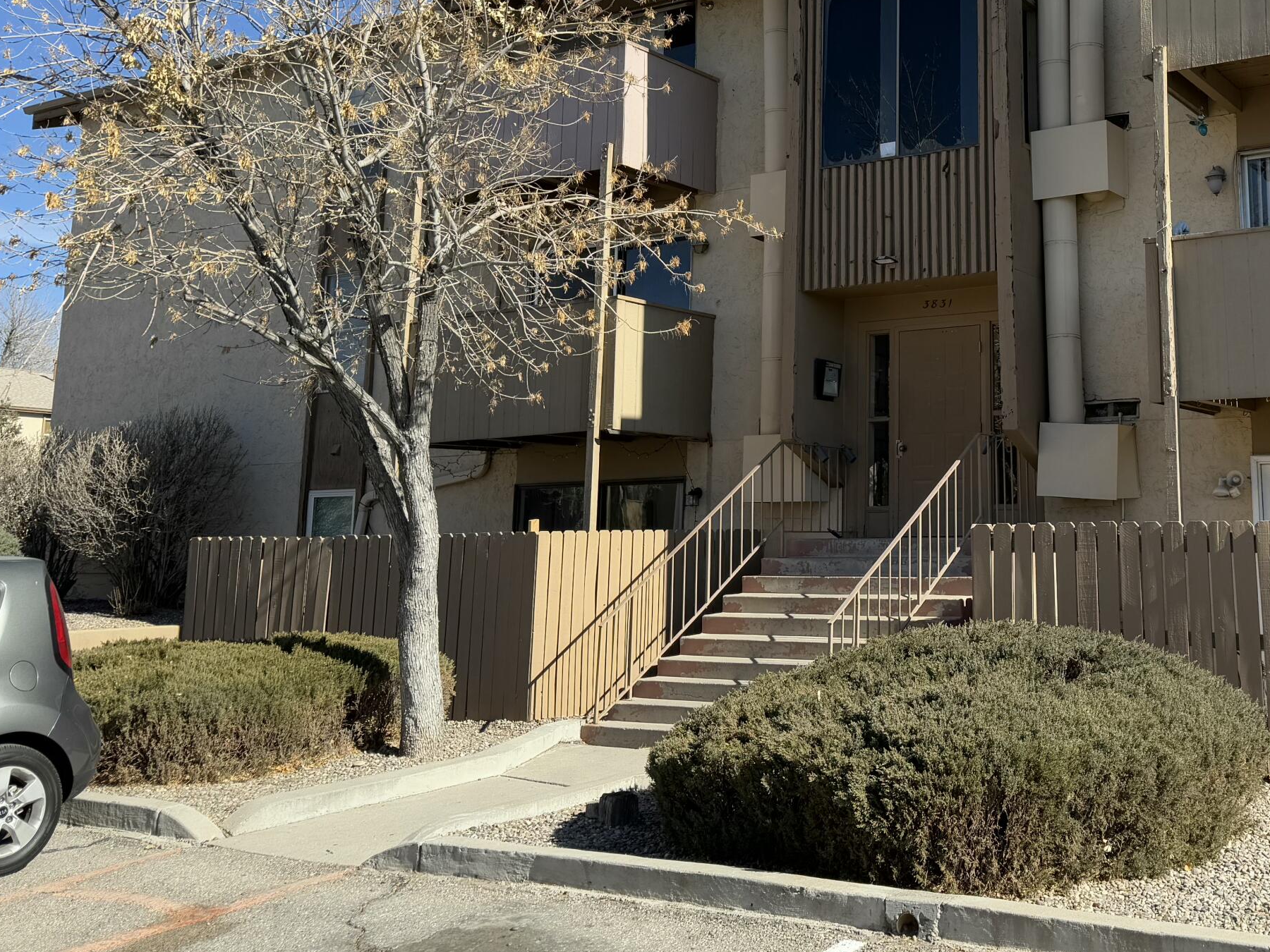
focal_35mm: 40
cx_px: 916
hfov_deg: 45.5
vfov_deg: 35.3
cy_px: 254
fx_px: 1468
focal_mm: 6.76
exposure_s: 1/2801
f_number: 1.78
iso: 80
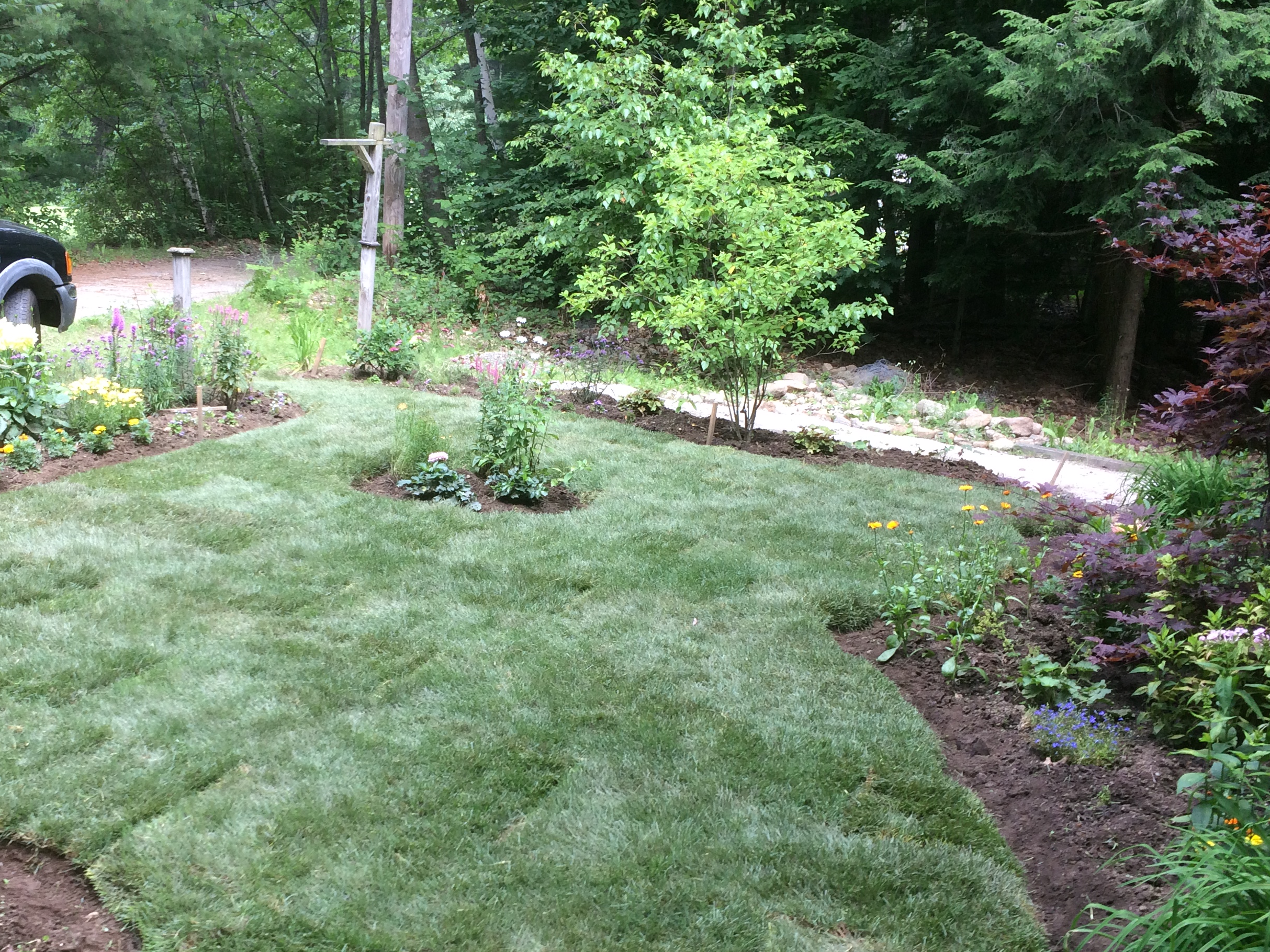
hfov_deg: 47.5
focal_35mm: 39
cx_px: 498
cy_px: 595
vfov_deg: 36.6
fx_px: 1431
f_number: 2.2
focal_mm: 4.15
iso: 50
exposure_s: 1/120
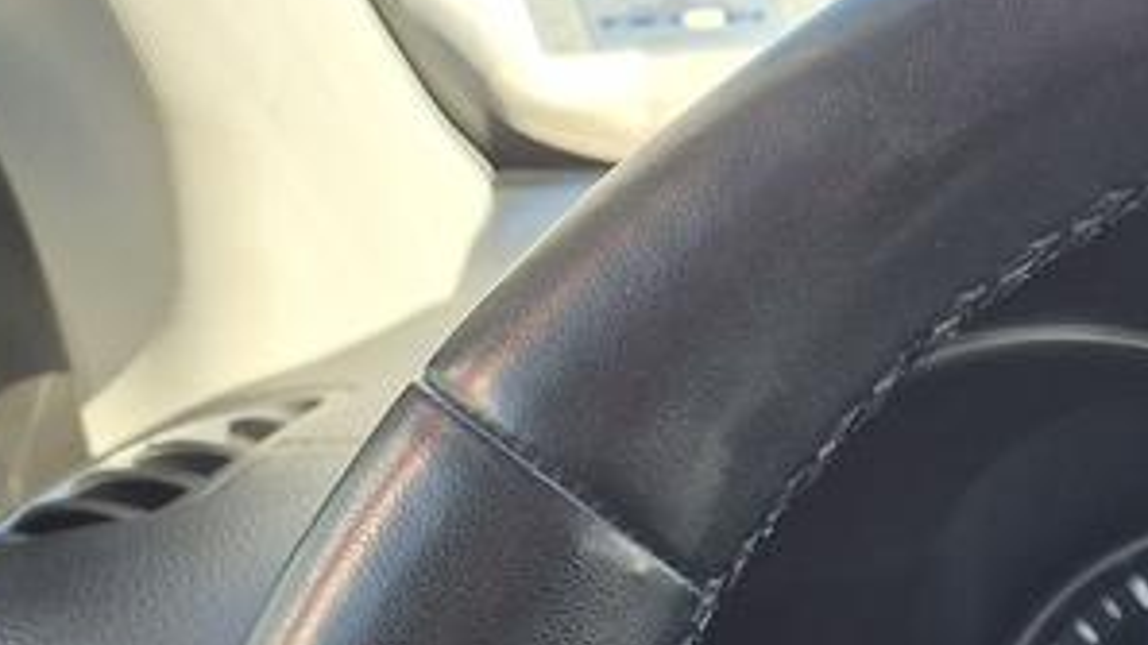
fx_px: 3287
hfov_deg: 17.5
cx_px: 1801
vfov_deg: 10.0
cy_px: 1483
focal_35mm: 108
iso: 50
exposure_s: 1/180
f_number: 1.8
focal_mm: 5.4
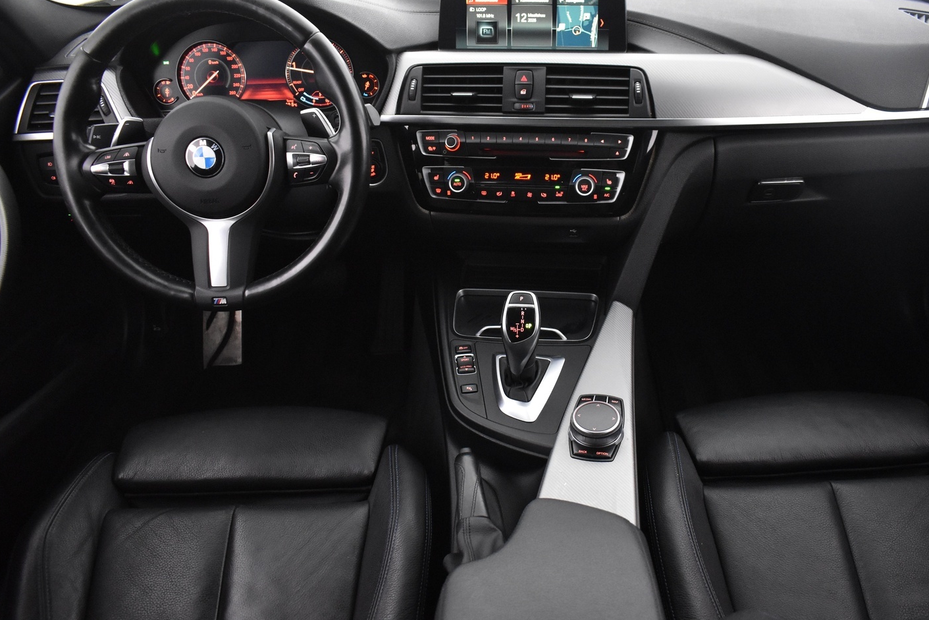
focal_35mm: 31
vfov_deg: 42.3
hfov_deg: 60.1
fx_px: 800
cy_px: 327
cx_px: 524
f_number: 3.5
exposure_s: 1/30
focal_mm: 18
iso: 3200
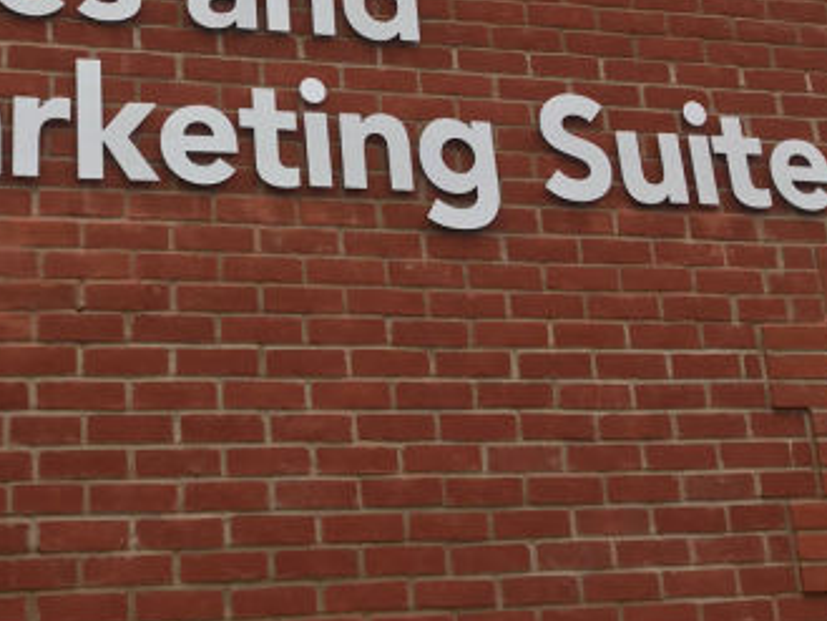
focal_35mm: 68
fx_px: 1625
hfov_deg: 28.2
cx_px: 221
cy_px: 18
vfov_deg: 21.0
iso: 20
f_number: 1.8
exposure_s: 1/317
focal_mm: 3.99
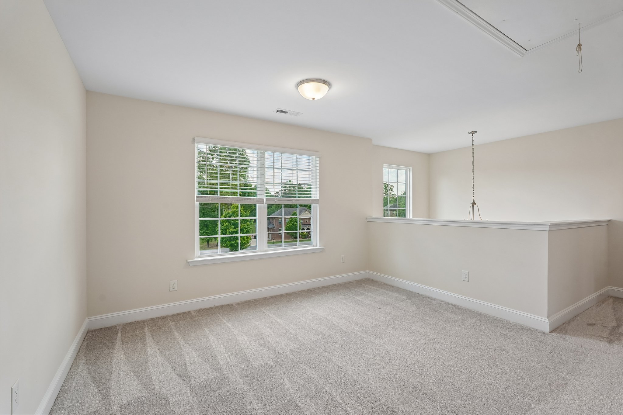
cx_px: 312
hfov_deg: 95.0
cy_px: 208
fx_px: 285
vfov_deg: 72.0
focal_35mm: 16
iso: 400
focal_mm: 16.5
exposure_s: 1/80
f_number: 8
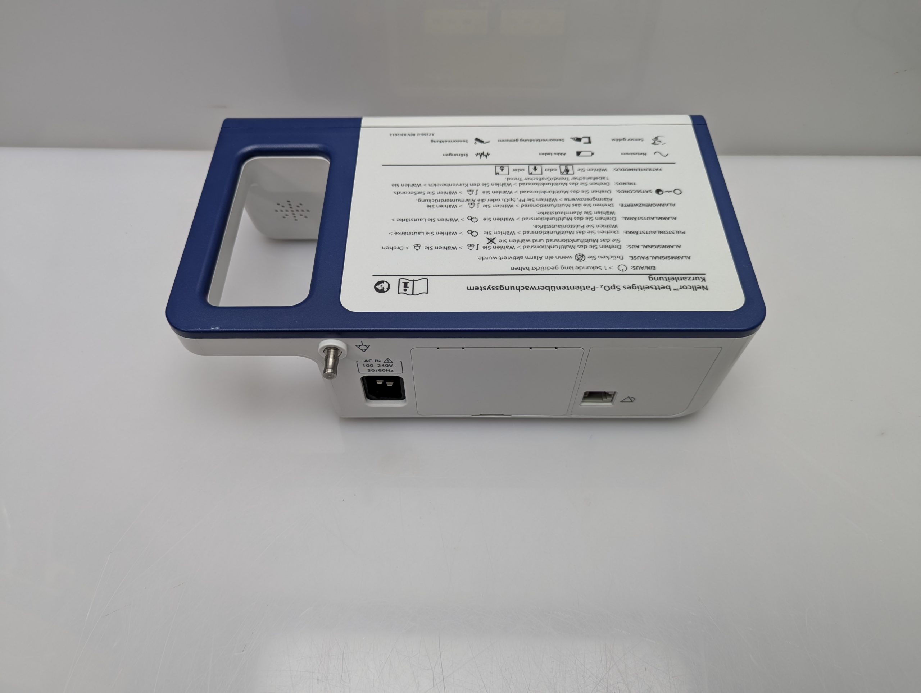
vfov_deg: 56.9
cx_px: 460
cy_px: 346
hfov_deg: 71.5
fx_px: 640
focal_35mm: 24
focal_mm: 6.81
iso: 59
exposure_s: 1/100
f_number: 1.85
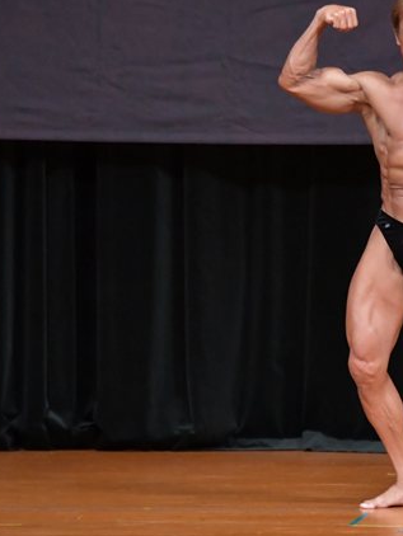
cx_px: 433
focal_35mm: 476
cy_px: 221
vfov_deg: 4.2
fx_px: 7381
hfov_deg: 3.1
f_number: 5.6
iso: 5000
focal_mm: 180
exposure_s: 1/400
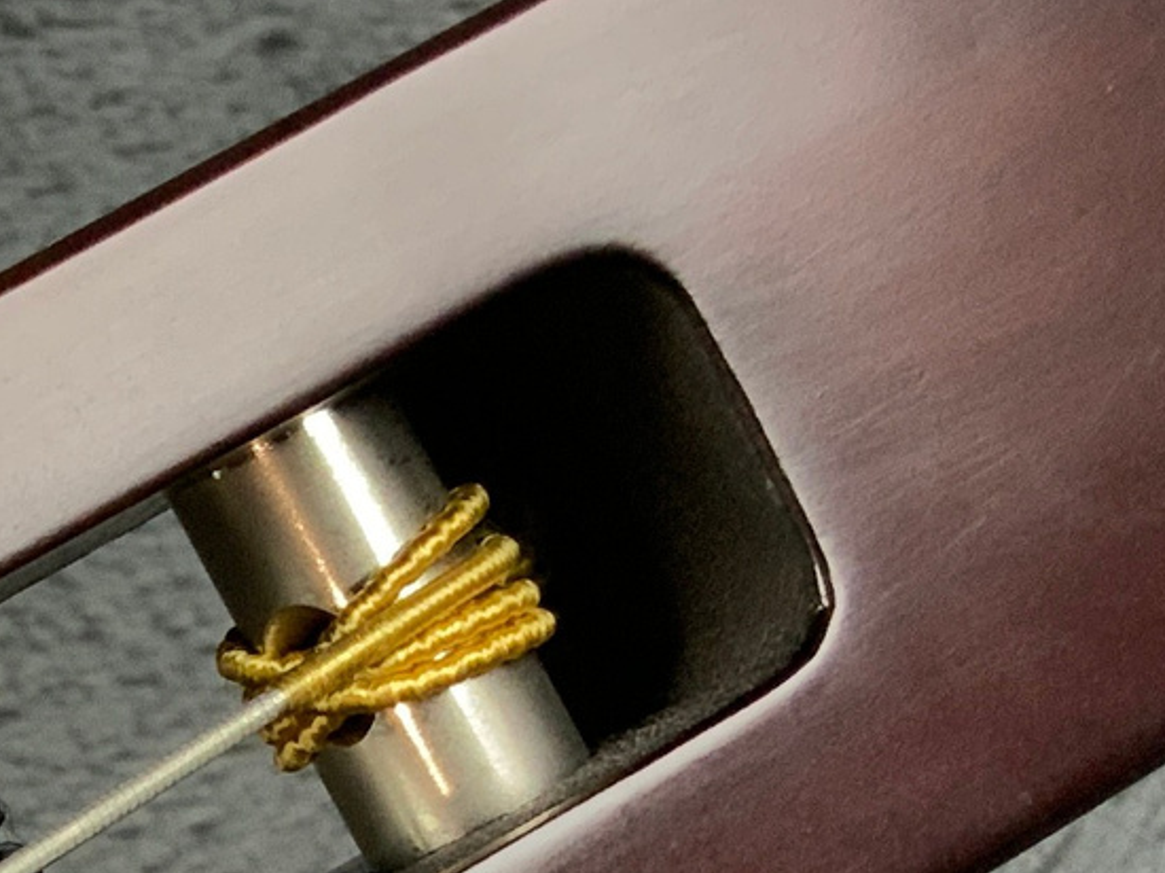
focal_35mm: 135
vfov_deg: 10.5
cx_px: -619
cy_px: 1403
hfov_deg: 13.7
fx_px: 4541
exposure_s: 1/60
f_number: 1.8
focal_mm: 3
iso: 100
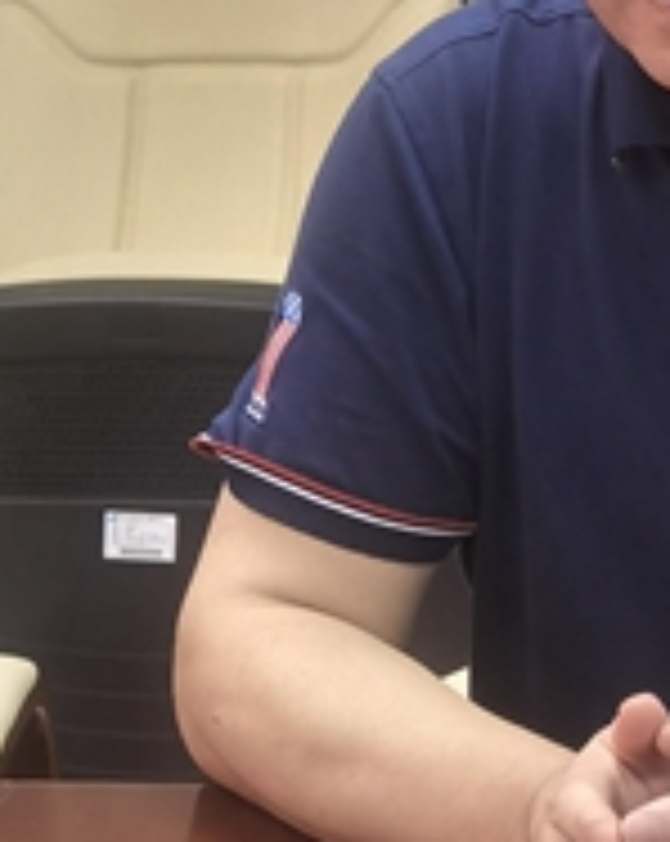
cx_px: 769
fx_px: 3429
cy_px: 149
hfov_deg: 11.0
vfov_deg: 13.9
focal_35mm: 138
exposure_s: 1/100
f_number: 1.9
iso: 125
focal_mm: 6.71
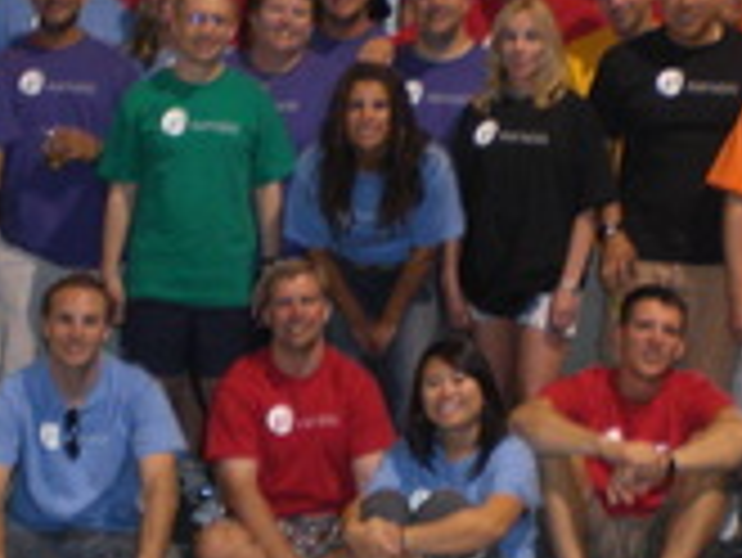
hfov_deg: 21.8
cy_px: 308
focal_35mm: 90
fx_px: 1931
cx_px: 371
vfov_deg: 16.4
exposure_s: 1/60
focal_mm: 6.3
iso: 200
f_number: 3.1
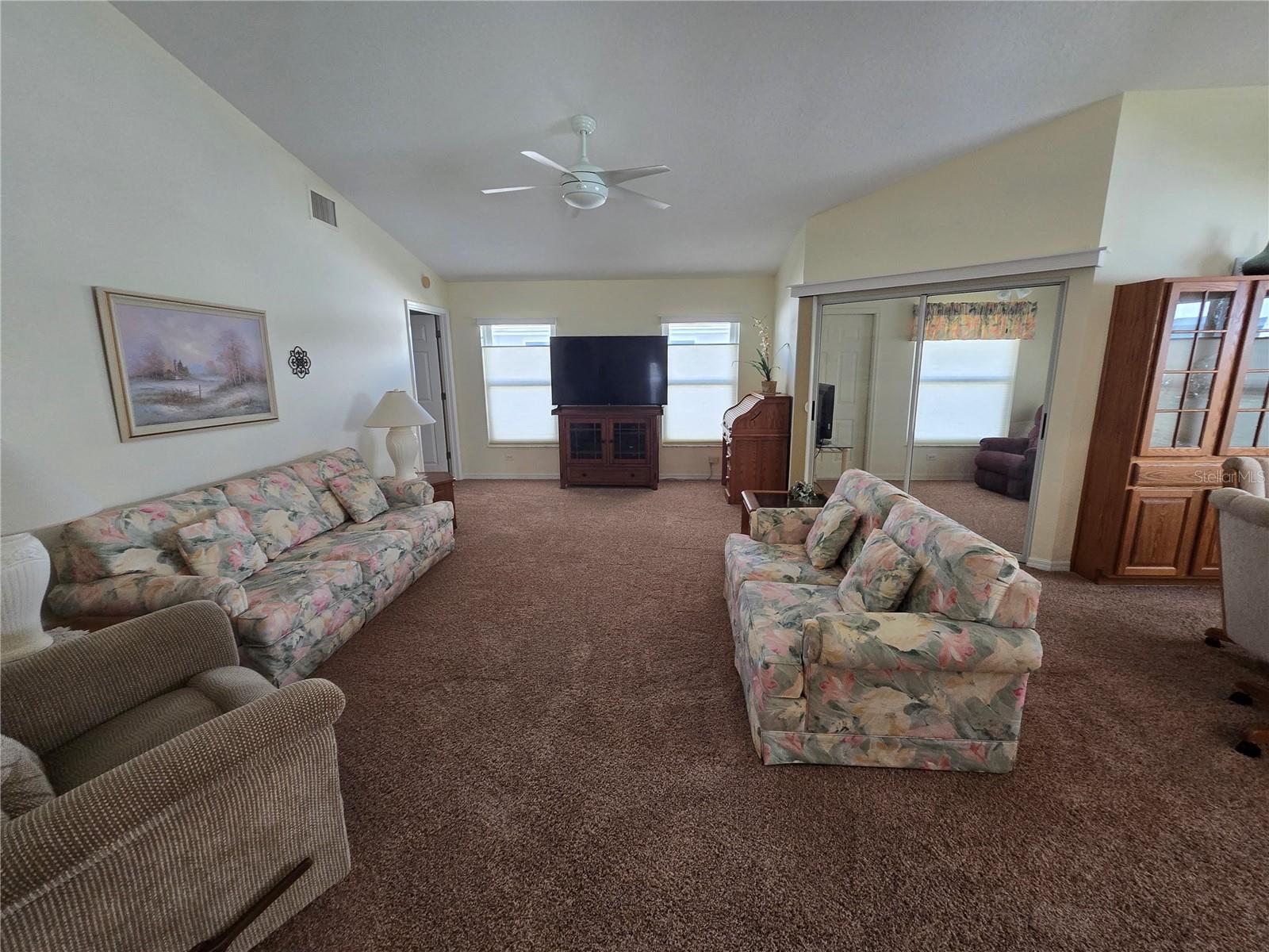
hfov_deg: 106.2
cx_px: 634
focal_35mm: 13
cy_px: 476
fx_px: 477
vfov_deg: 89.9
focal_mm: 2.2
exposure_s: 1/60
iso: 250
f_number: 2.2
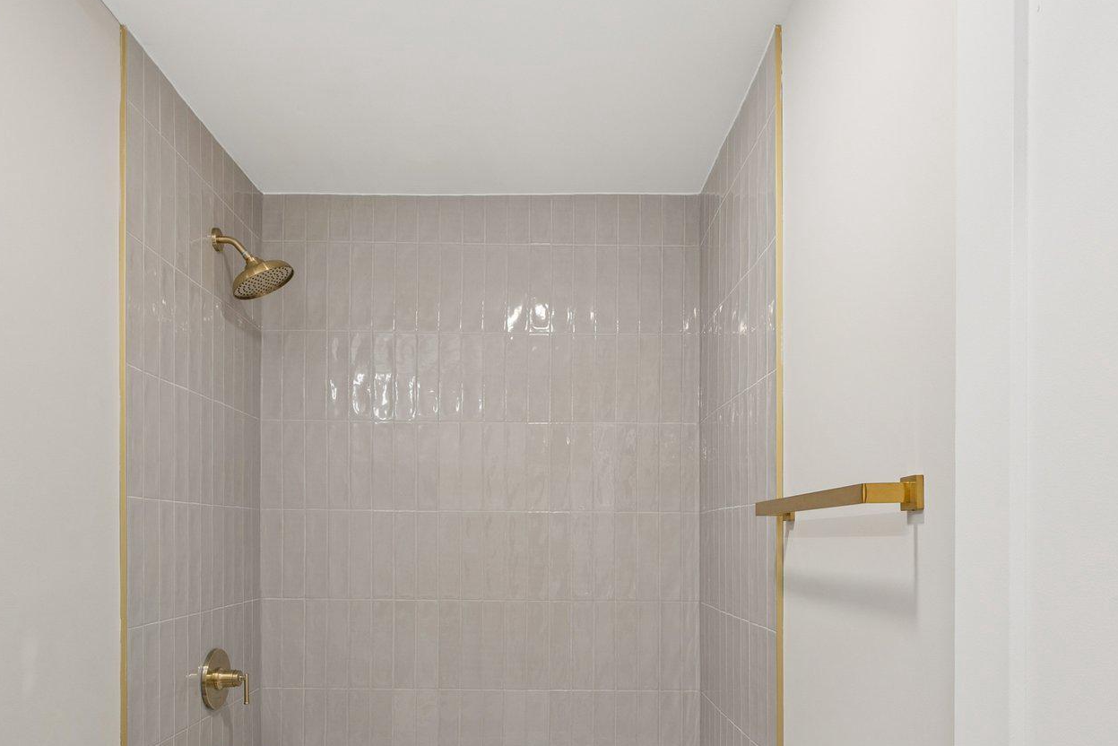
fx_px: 714
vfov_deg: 53.6
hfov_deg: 76.1
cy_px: 520
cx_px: 564
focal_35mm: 23
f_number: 9
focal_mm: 14
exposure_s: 1/2.5
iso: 250
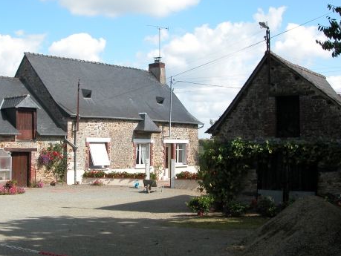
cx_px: 130
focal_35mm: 52
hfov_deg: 36.6
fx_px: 513
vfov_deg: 28.1
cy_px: 124
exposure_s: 1/278
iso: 100
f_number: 5.6
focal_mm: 8.9
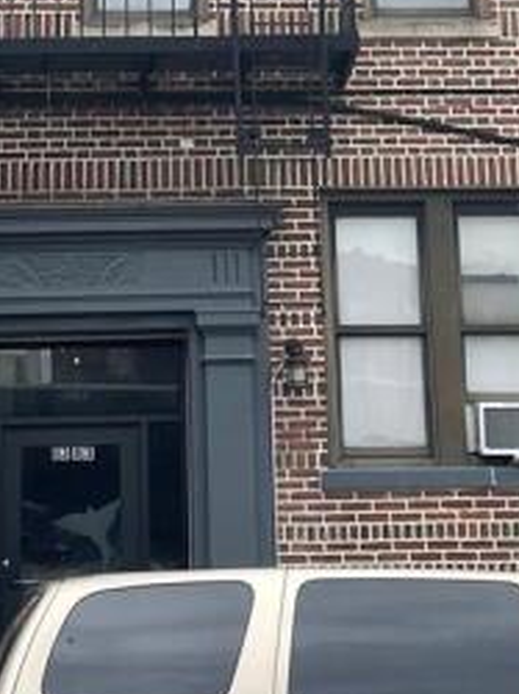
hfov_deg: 14.8
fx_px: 2002
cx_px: 216
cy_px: -42
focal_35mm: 100
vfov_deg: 19.0
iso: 32
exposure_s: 1/1304
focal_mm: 4.2
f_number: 1.6
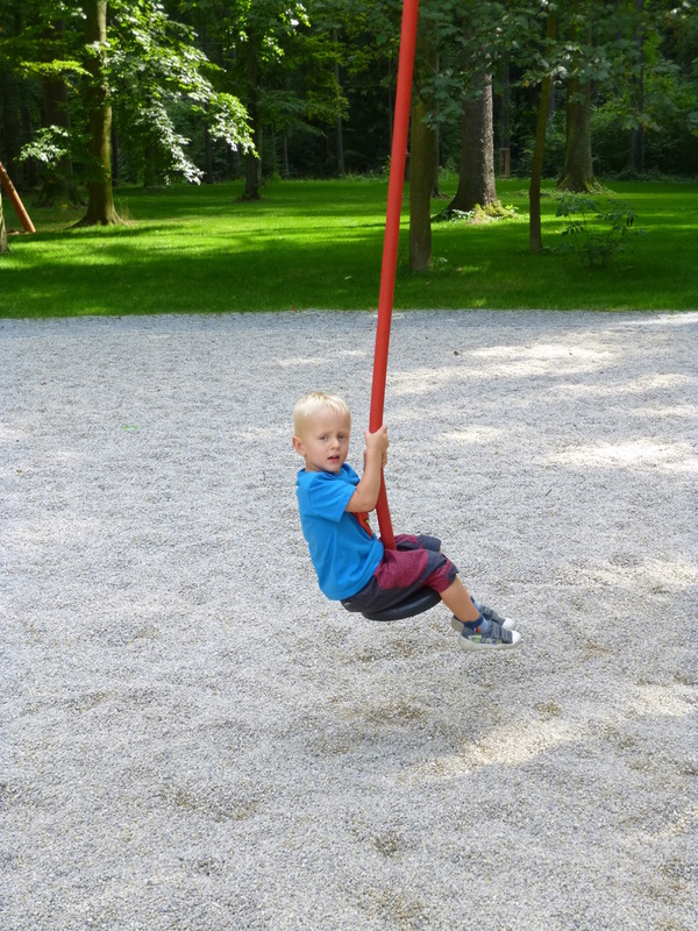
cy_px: 466
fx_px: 1102
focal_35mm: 41
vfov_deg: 45.8
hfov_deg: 35.1
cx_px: 349
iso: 100
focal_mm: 7.4
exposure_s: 1/100
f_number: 3.8
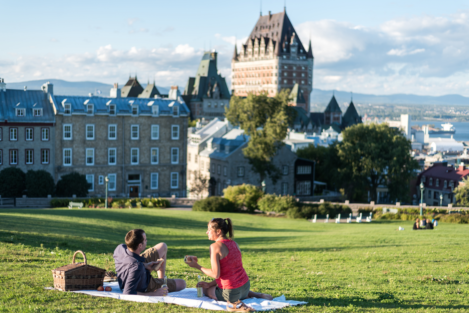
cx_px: 234
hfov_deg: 39.6
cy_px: 156
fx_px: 652
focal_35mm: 50
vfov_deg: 27.0
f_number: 1.8
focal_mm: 50
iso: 100
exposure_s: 1/2500
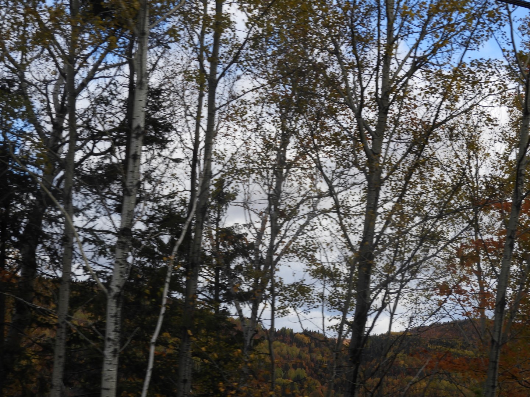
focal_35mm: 85
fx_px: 1301
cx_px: 265
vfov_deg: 17.4
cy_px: 198
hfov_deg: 23.0
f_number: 4.5
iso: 100
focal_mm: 15.2
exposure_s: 1/500
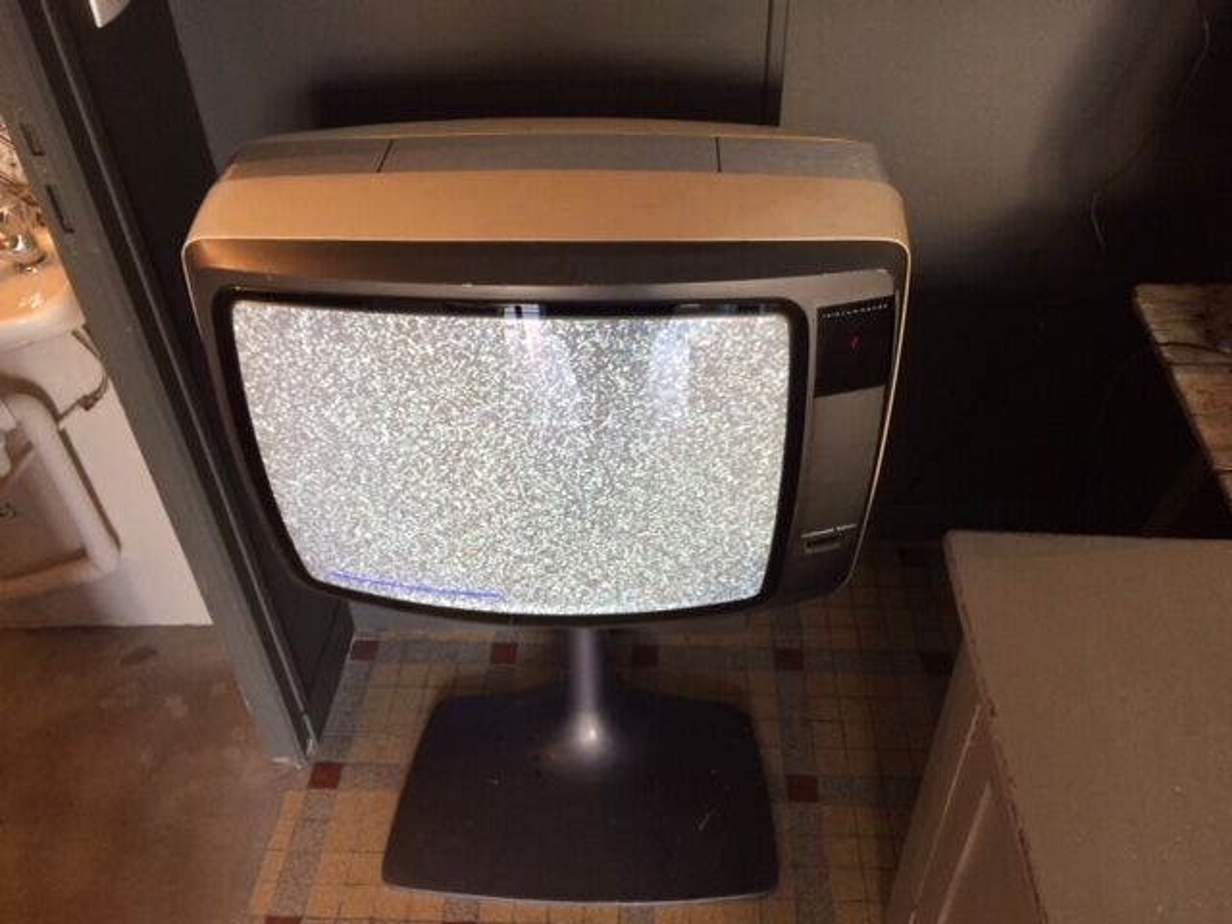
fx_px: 1032
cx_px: 616
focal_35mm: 29
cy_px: 462
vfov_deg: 48.2
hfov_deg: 61.7
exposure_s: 1/33
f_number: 2.2
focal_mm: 4.15
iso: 160
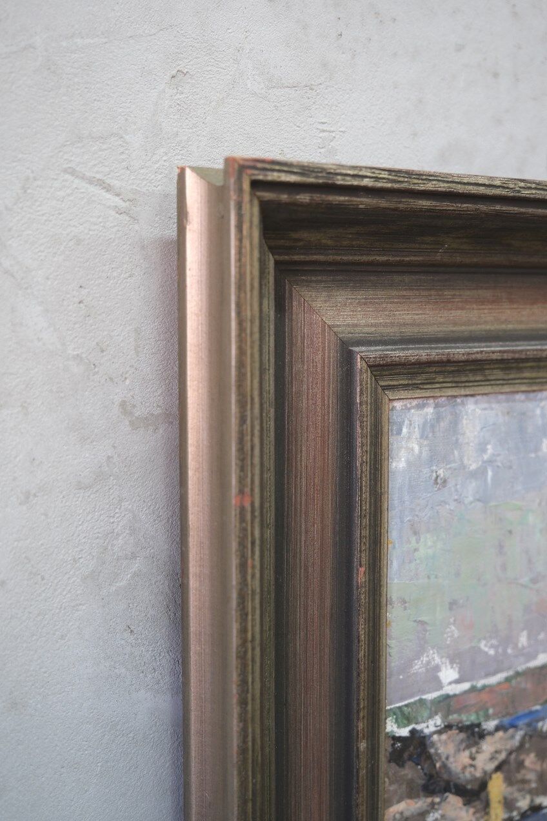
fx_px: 1048
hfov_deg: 29.2
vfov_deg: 42.7
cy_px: 410
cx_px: 274
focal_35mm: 46
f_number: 4
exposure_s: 1/45
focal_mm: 30.8
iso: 1250
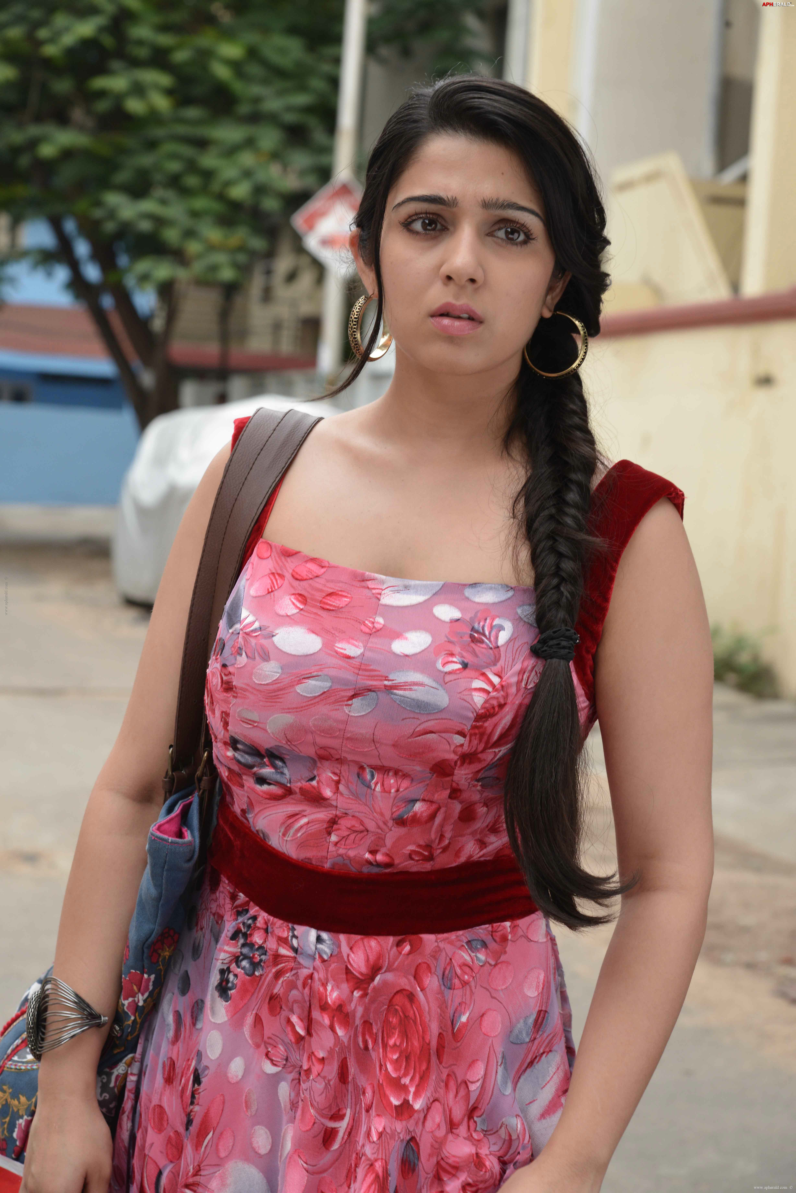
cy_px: 596
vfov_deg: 22.1
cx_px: 398
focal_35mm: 92
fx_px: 3049
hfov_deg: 14.9
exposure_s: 1/160
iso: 640
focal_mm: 92
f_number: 8
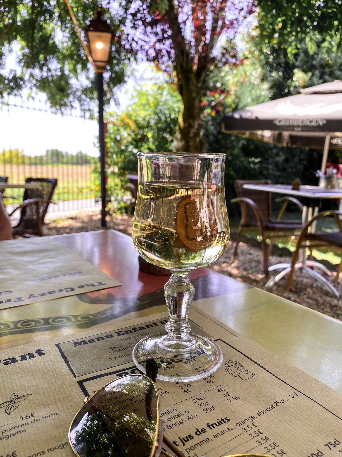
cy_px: 228
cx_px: 171
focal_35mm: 26
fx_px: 343
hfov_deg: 53.1
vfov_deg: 67.3
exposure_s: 1/180
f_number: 1.8
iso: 32
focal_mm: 4.25
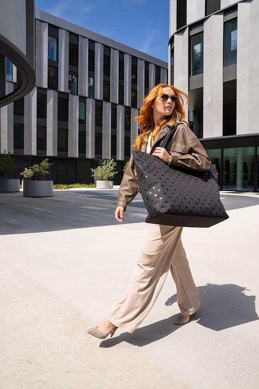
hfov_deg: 51.3
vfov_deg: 71.5
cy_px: 194
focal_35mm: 25
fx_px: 270
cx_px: 130
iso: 100
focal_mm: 25
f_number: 6.3
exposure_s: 1/640
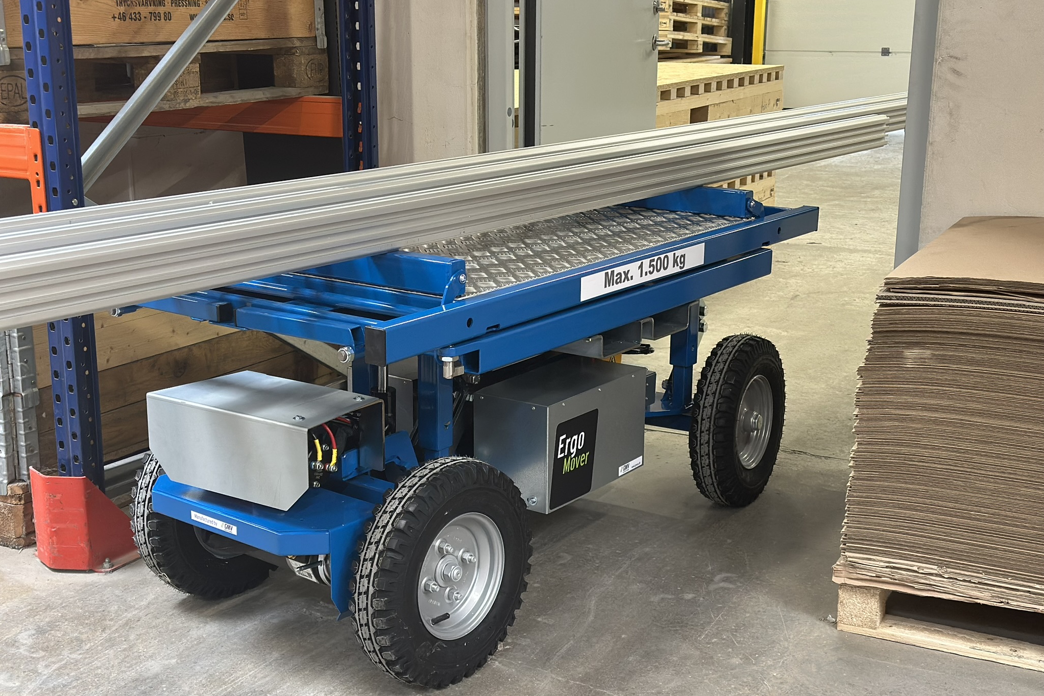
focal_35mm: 50
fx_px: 1450
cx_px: 522
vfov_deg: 27.0
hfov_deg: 39.6
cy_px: 380
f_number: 1.78
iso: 320
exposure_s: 1/50
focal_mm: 6.86
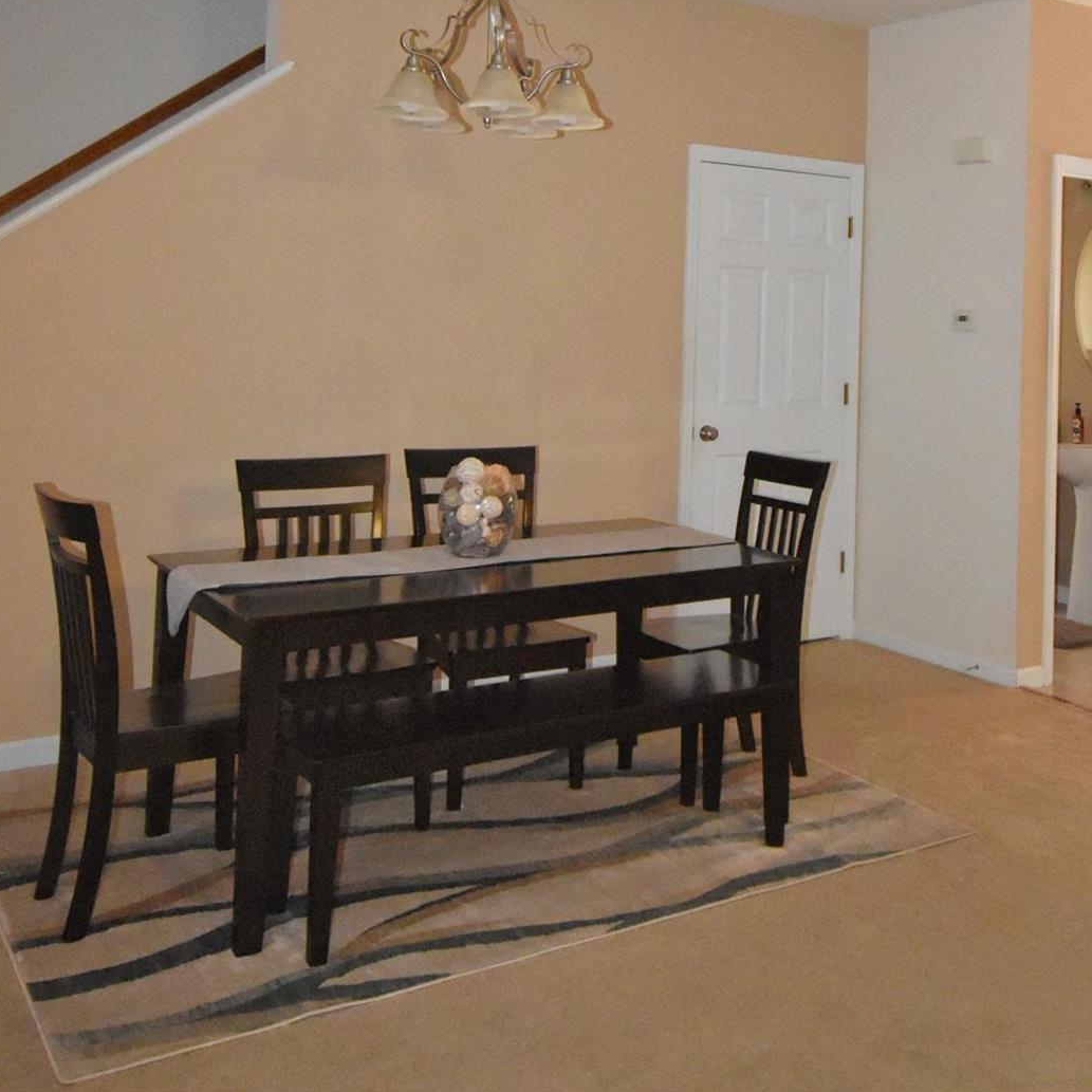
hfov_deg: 59.1
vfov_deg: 61.6
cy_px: 533
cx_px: 788
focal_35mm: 26
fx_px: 916
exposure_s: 1/60
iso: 4500
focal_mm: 13
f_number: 4.8
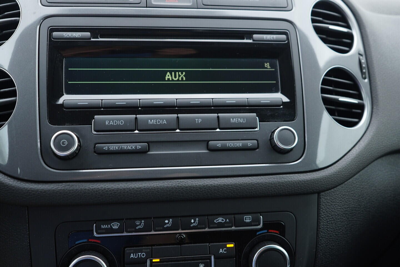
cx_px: 200
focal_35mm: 36
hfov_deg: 53.1
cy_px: 134
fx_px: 400
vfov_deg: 36.9
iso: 200
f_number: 2.8
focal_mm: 24
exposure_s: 1/40
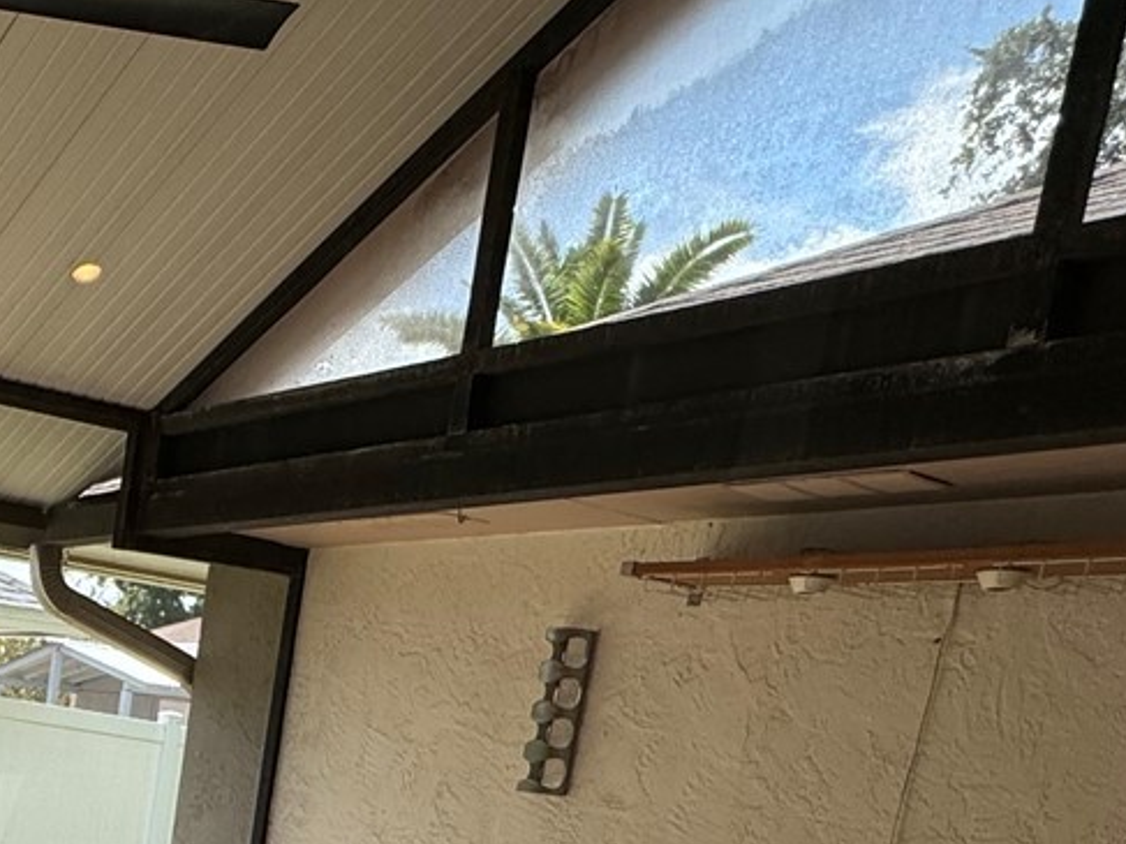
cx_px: -102
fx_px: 1496
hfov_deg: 35.5
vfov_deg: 27.7
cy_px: 1010
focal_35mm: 46
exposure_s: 1/407
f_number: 2.2
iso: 40
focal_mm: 2.22
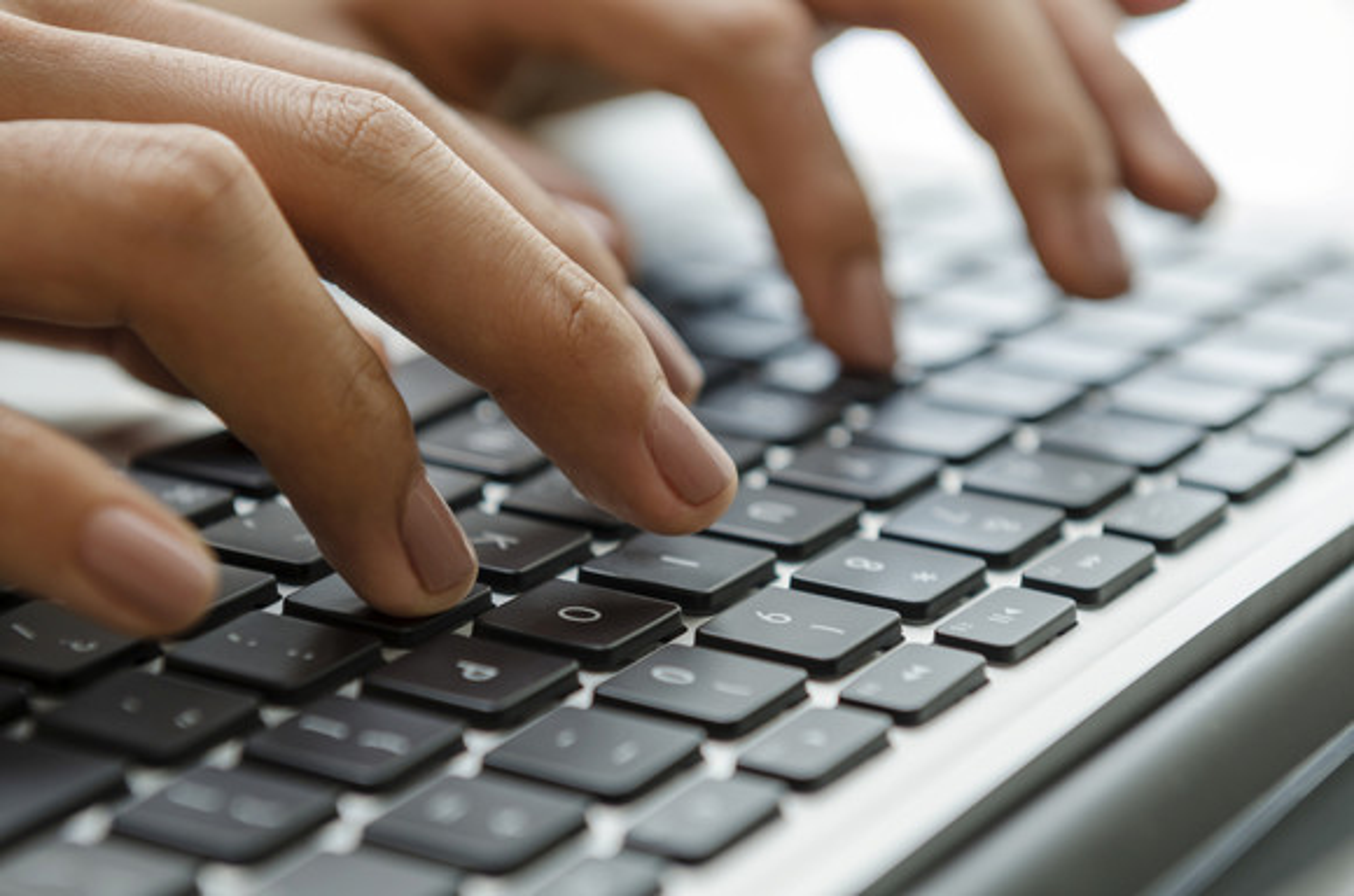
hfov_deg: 19.5
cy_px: 448
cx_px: 677
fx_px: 3940
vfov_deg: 13.0
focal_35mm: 105
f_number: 4.5
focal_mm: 70
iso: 200
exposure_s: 1/125
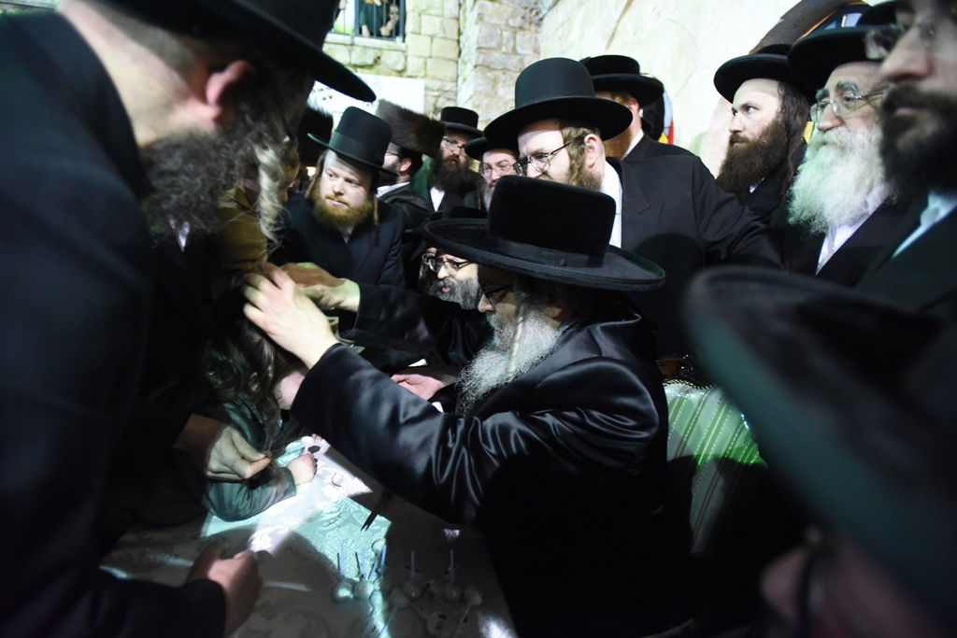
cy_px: 319
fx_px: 452
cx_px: 478
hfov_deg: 93.3
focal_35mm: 17
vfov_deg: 70.5
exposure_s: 1/50
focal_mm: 17
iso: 5000
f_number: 2.8
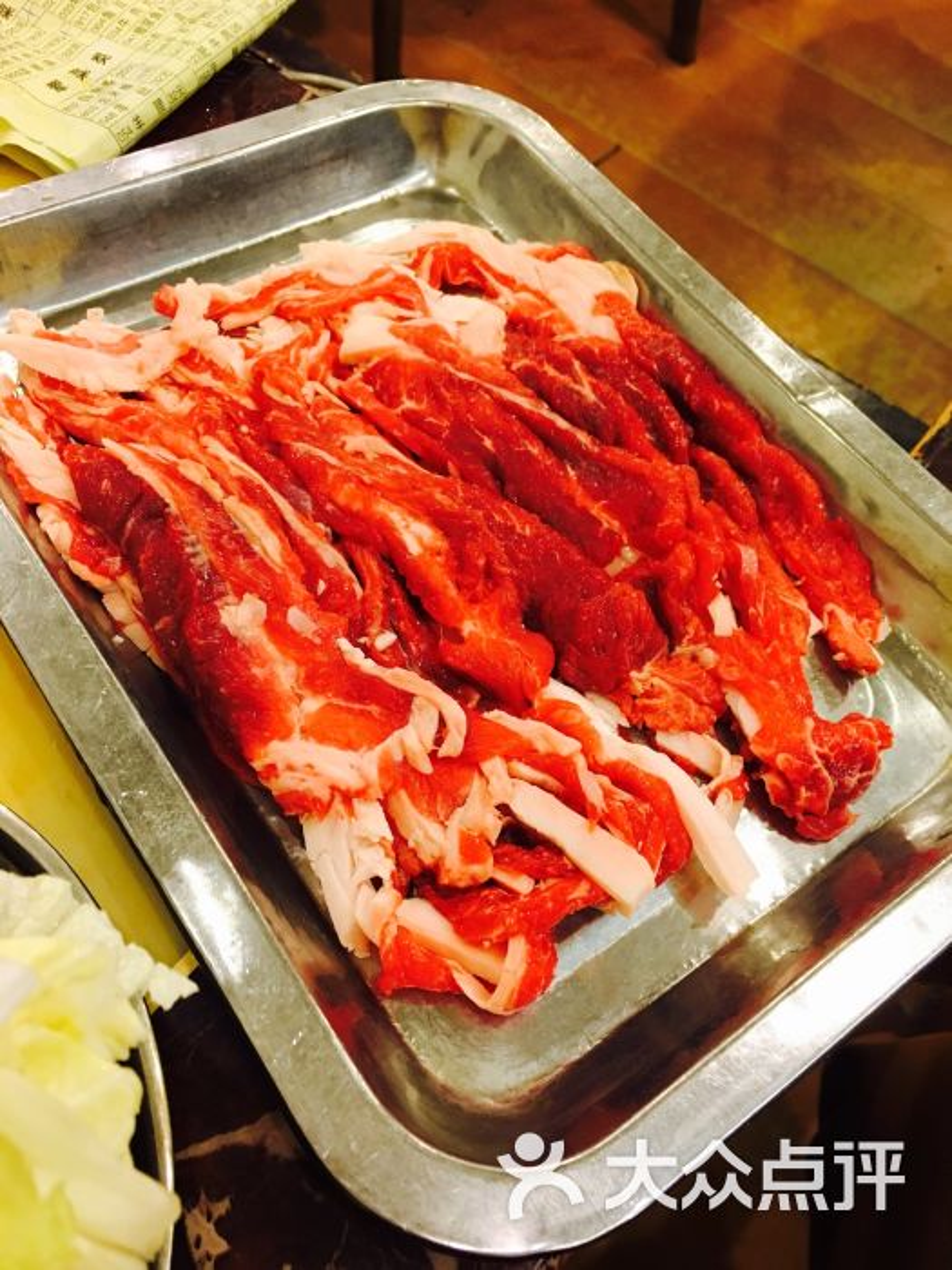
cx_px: 476
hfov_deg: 48.2
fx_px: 1063
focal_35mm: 29
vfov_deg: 61.7
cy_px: 635
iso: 200
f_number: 2.2
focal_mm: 4.15
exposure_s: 1/33
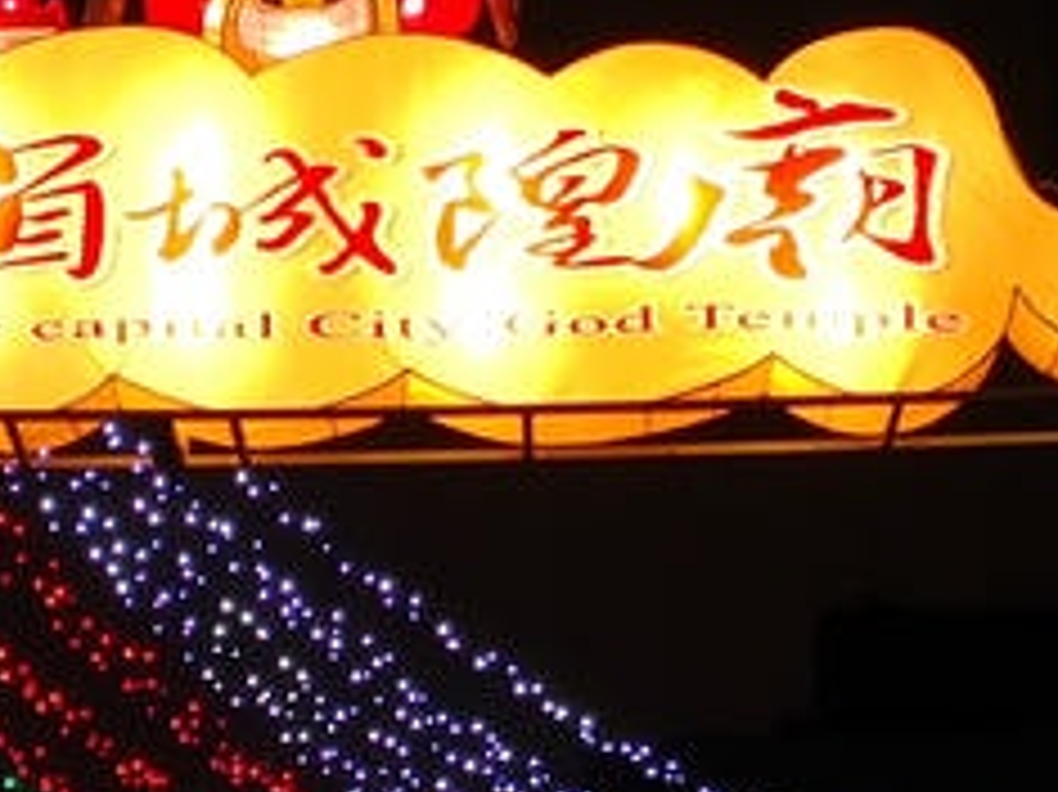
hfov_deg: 14.2
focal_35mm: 138
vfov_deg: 10.7
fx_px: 4216
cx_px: 230
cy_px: 716
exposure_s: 1/60
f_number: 4
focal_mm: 3.95
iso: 200
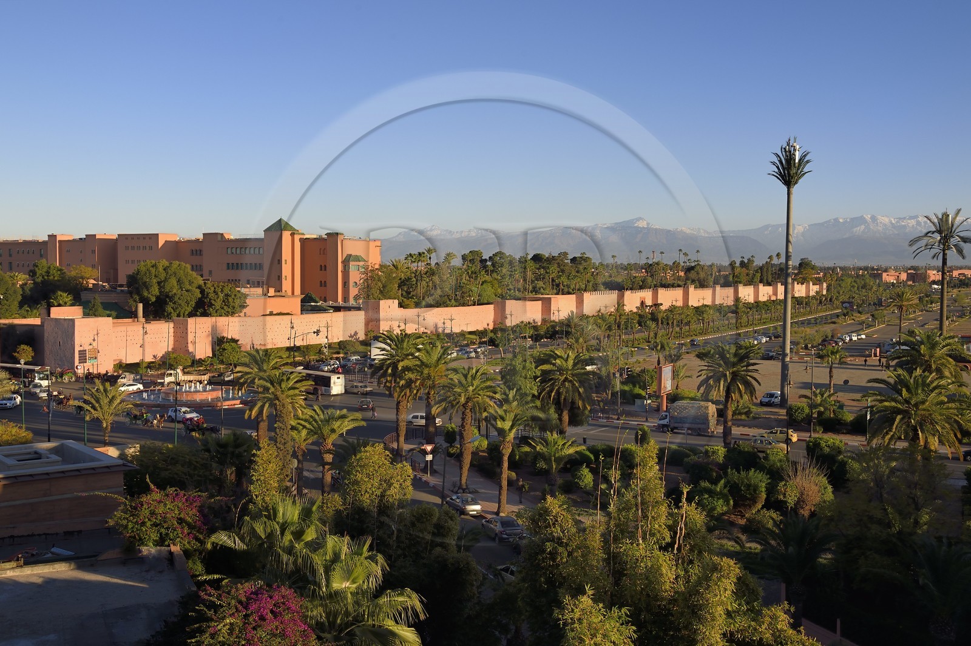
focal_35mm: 40
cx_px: 486
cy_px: 323
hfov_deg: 48.5
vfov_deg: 33.3
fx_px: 1078
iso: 200
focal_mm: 40
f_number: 10
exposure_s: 1/250
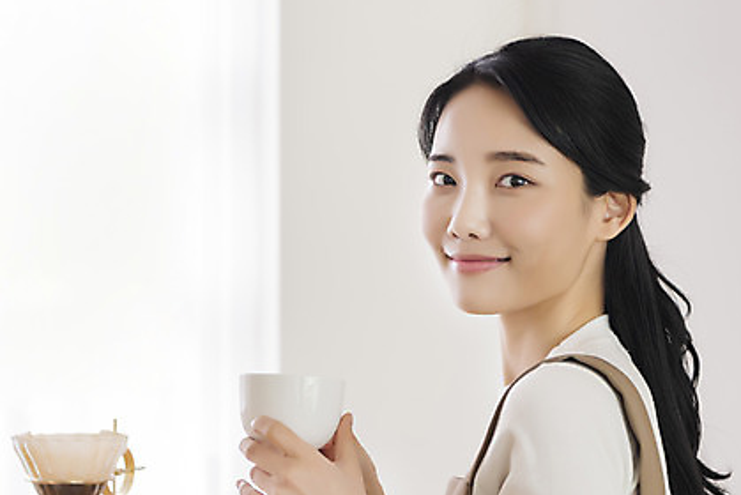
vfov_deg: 13.7
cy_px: 302
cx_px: 473
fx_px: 2060
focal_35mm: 100
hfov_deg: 20.3
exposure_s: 1/125
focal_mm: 70
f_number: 4
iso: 500
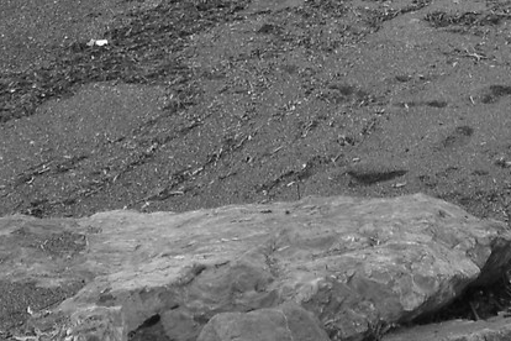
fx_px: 1235
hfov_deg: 23.0
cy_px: -508
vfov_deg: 12.1
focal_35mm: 87
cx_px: 420
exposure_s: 1/320
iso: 100
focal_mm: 10
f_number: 4
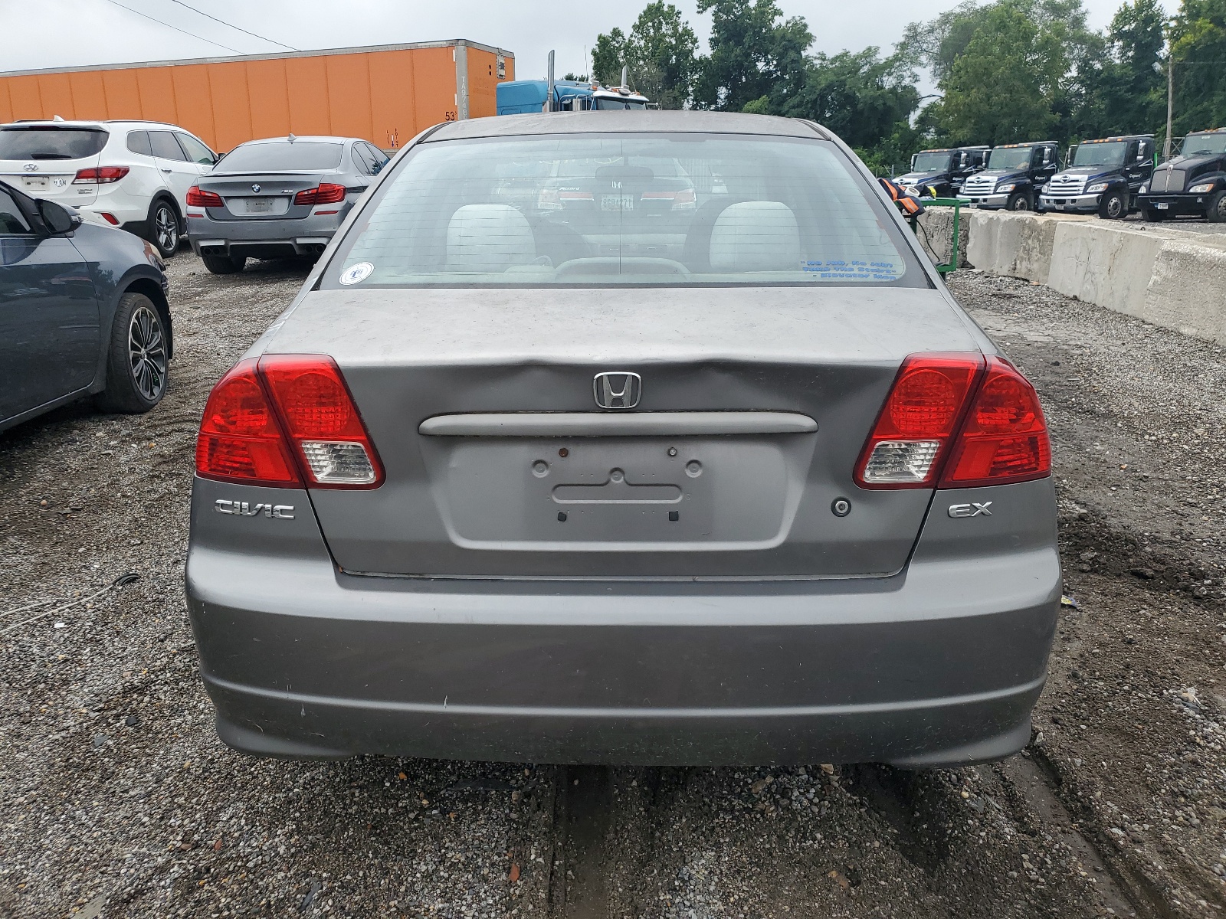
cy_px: 460
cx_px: 613
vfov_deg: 53.1
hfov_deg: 67.3
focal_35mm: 26
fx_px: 921
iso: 50
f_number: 1.5
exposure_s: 1/833
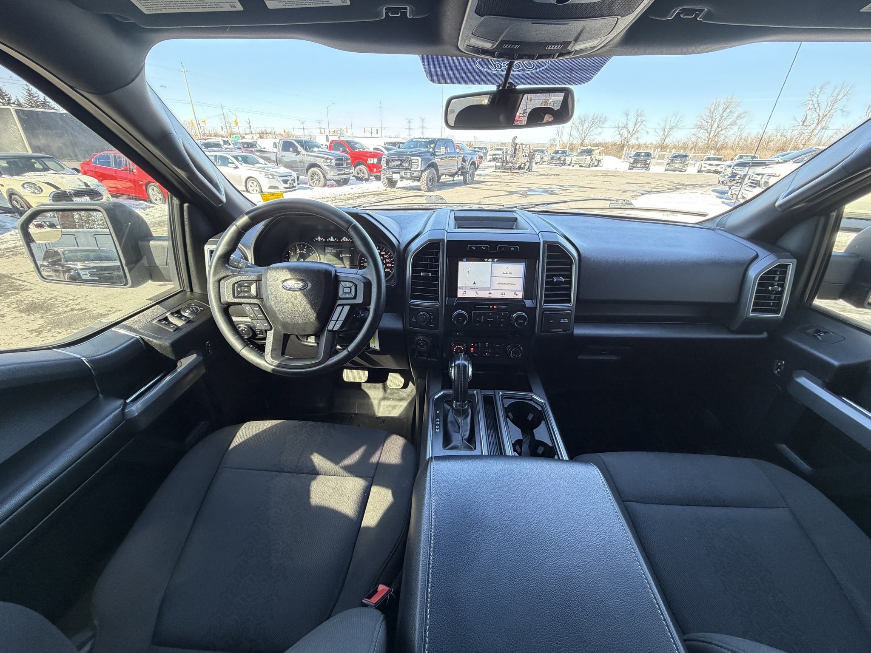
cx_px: 436
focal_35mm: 14
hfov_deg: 102.1
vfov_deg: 85.7
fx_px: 352
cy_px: 326
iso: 320
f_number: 2.2
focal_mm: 2.22
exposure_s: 1/98
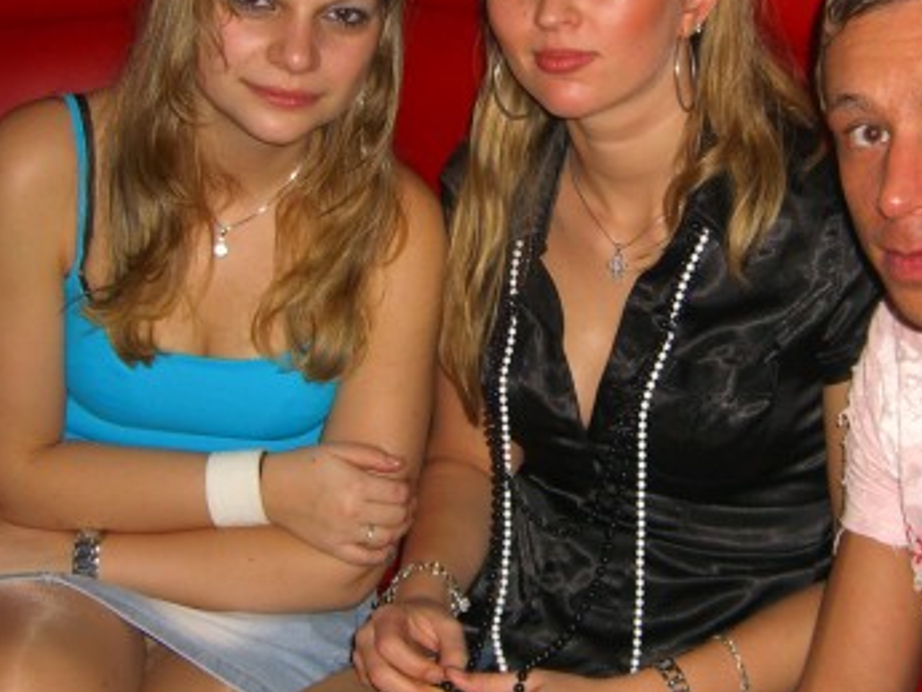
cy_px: 262
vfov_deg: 22.2
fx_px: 1759
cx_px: 580
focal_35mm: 66
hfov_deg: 29.3
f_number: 2.8
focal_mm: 7.9
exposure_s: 1/60
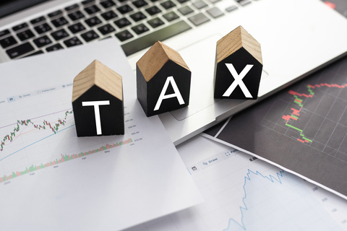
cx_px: 174
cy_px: 116
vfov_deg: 27.0
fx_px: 482
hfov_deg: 39.6
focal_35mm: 50
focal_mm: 50
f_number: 3.2
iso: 100
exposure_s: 1/80
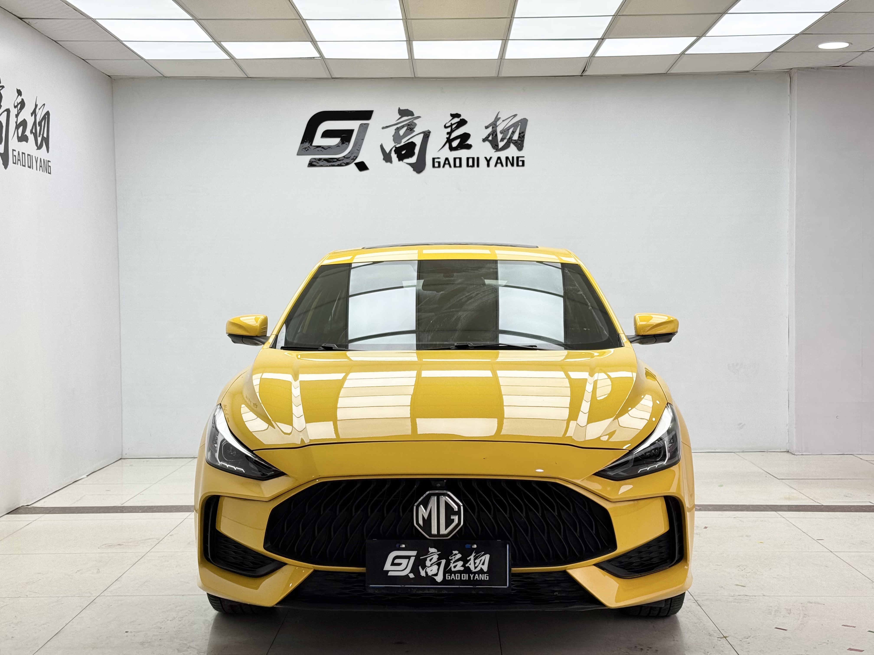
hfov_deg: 39.7
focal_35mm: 48
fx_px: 1212
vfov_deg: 30.3
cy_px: 328
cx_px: 437
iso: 64
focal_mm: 6.76
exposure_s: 1/563
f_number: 1.78
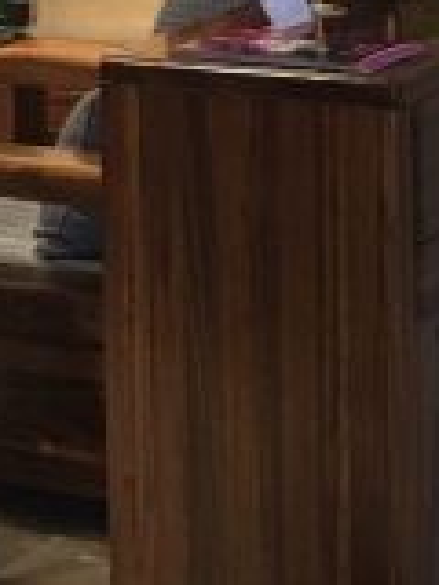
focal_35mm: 169
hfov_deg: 8.6
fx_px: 2858
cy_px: -389
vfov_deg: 11.1
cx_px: -205
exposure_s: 1/33
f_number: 2.2
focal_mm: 4.15
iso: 64
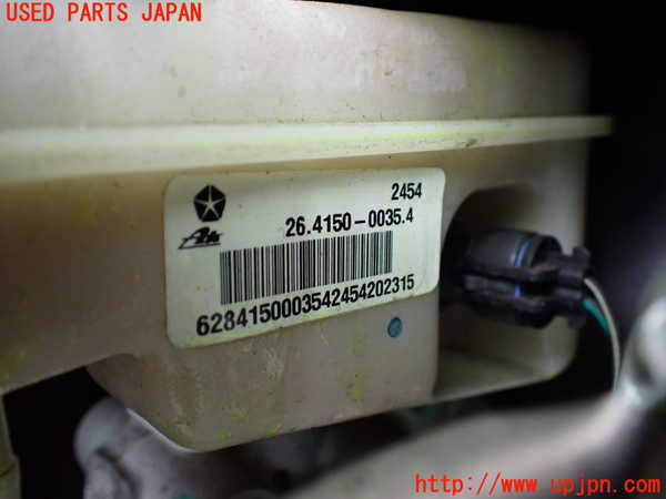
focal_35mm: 30
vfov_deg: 46.8
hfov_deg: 60.0
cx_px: 333
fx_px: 577
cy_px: 250
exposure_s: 1/125
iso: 500
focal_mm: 5.4
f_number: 2.3
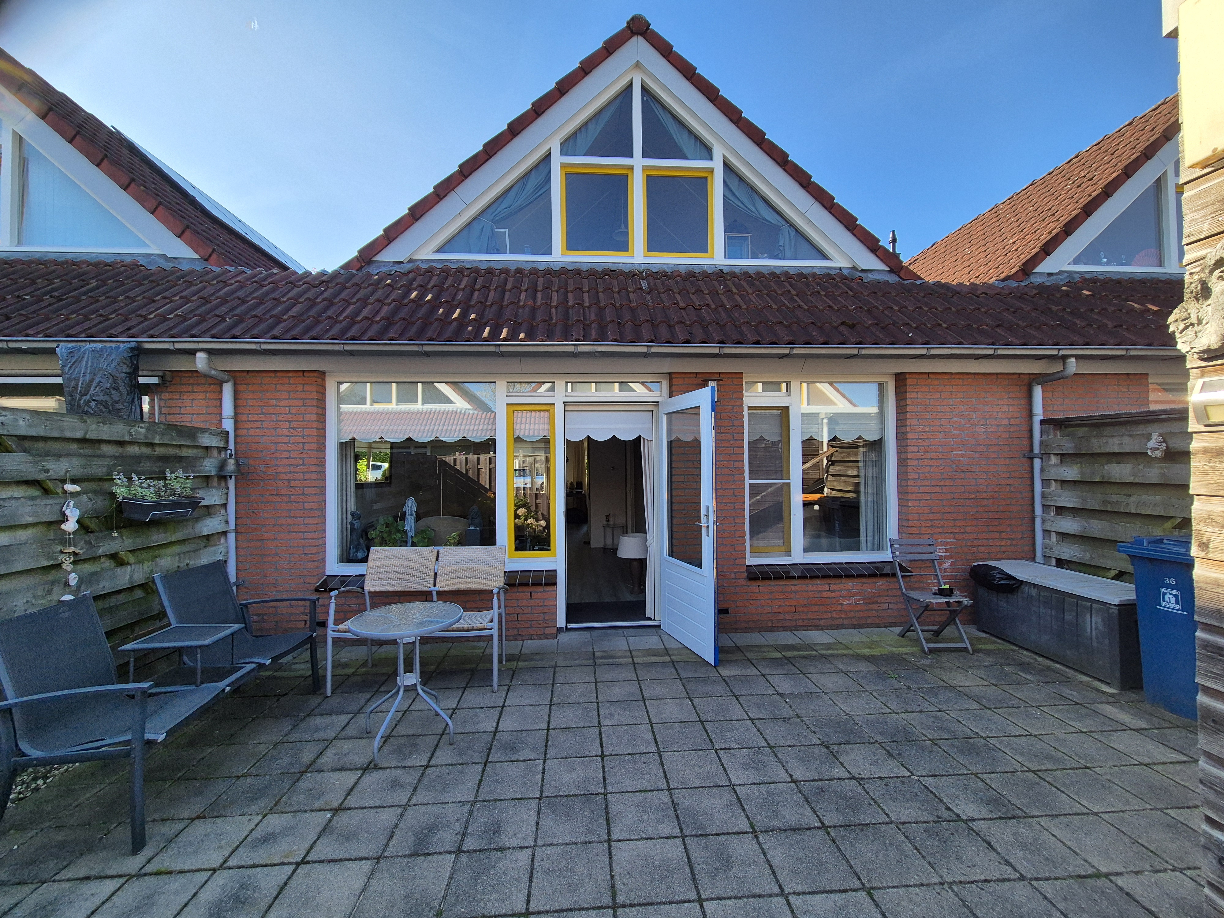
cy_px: 459
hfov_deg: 106.2
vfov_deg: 89.9
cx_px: 612
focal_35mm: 13
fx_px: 460
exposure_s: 1/868
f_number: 2.2
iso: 50
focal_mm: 2.2
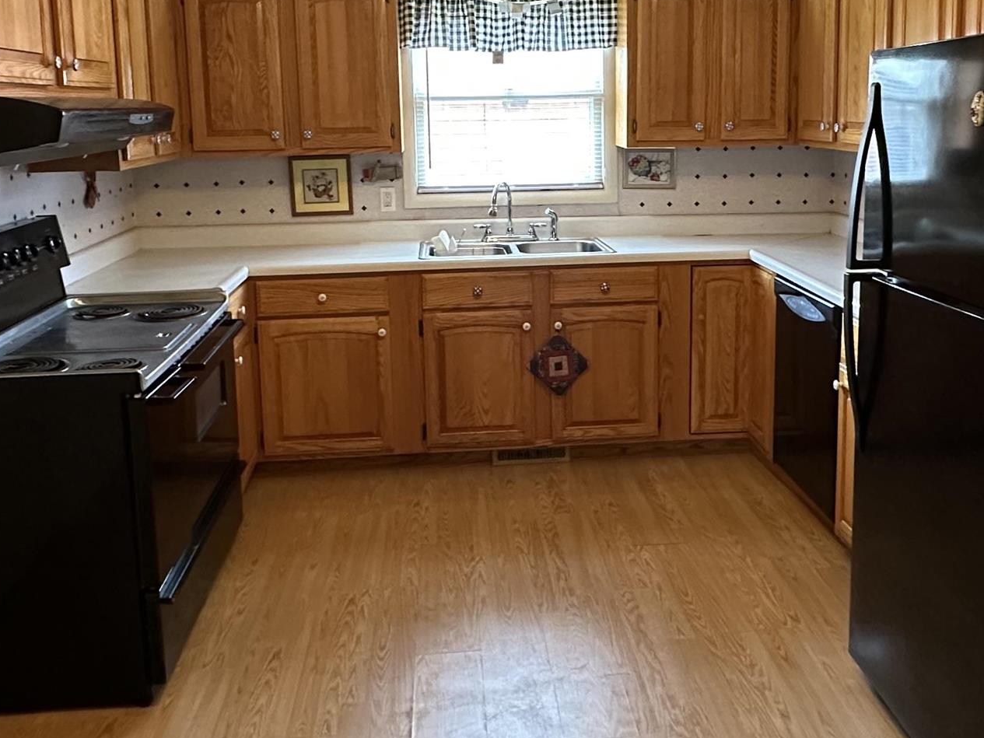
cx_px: 524
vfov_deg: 41.1
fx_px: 967
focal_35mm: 34
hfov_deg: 53.9
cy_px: 232
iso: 400
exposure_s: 1/60
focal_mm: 2.22
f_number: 2.2
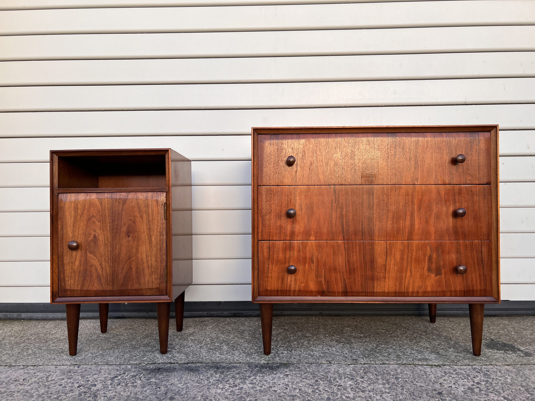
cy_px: 200
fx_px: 402
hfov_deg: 67.3
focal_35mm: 26
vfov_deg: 53.1
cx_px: 268
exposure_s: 1/561
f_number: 1.5
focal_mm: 5.7
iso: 50
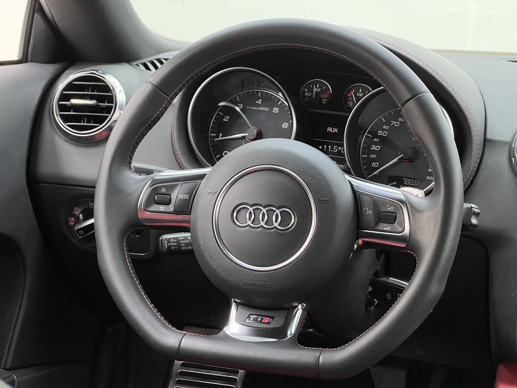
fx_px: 1150
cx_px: 258
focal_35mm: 77
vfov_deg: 19.1
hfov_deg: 25.3
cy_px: 194
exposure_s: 1/50
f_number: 2.8
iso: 500
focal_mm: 9
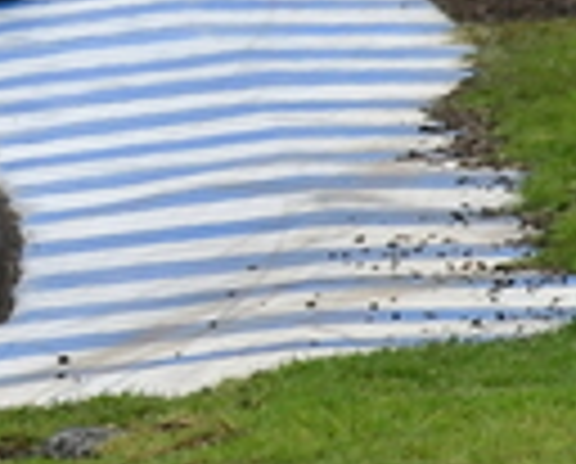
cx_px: -1053
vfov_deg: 0.4
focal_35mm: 4206
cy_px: -336
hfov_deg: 0.5
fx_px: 71866
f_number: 13
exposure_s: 1/640
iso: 640
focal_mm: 480
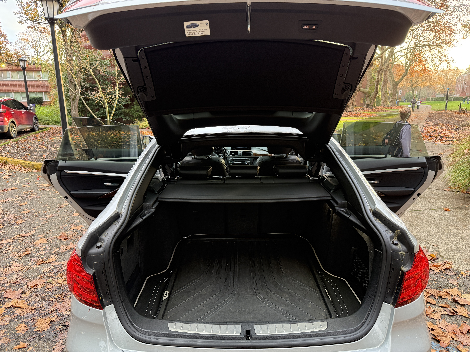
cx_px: 235
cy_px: 176
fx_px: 326
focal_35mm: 24
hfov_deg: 71.6
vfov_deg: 56.8
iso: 250
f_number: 1.78
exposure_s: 1/60
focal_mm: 6.76
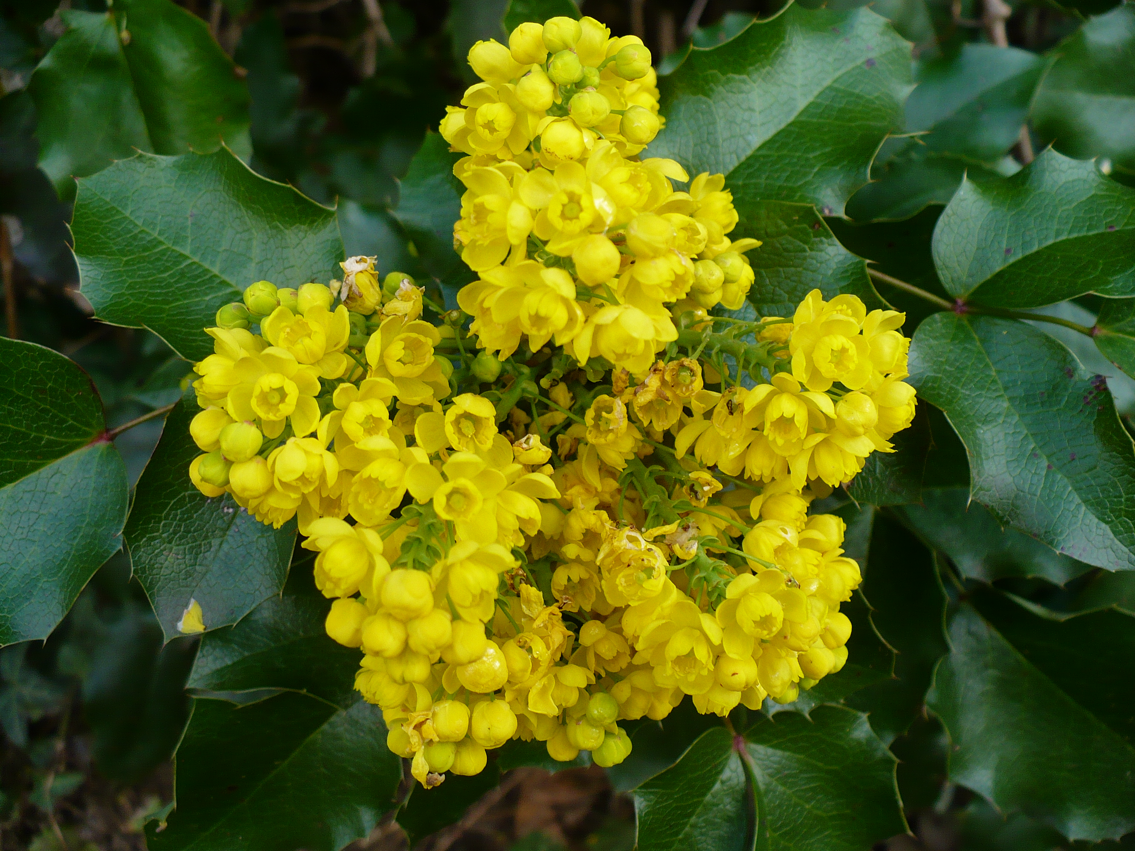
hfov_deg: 50.1
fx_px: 1213
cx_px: 568
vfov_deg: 38.7
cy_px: 426
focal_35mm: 37
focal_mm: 6.1
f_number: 2.8
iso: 100
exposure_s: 1/160
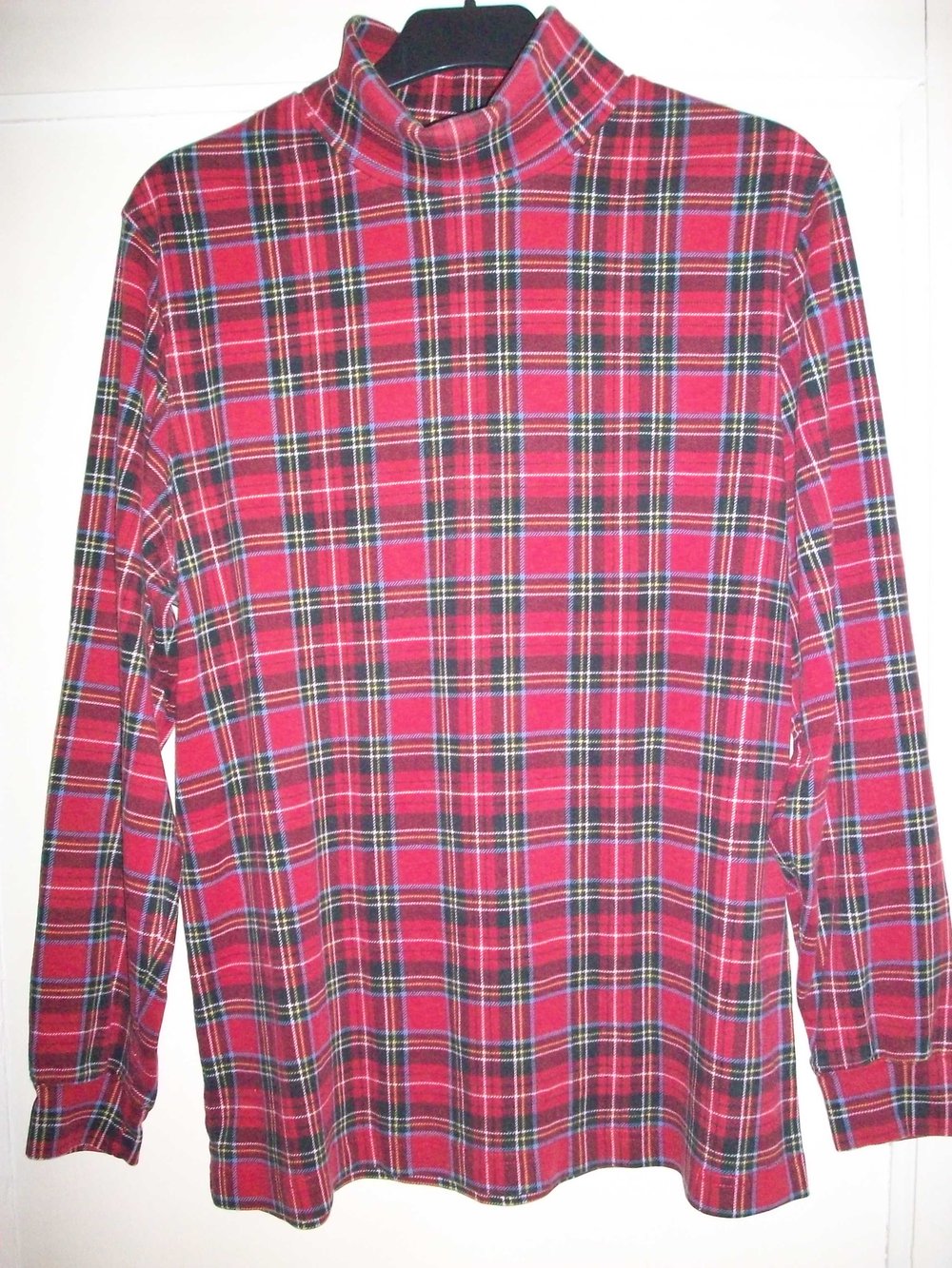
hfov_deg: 38.7
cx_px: 476
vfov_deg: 50.1
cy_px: 634
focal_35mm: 37
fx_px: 1357
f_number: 2.8
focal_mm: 6.2
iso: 400
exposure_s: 1/128
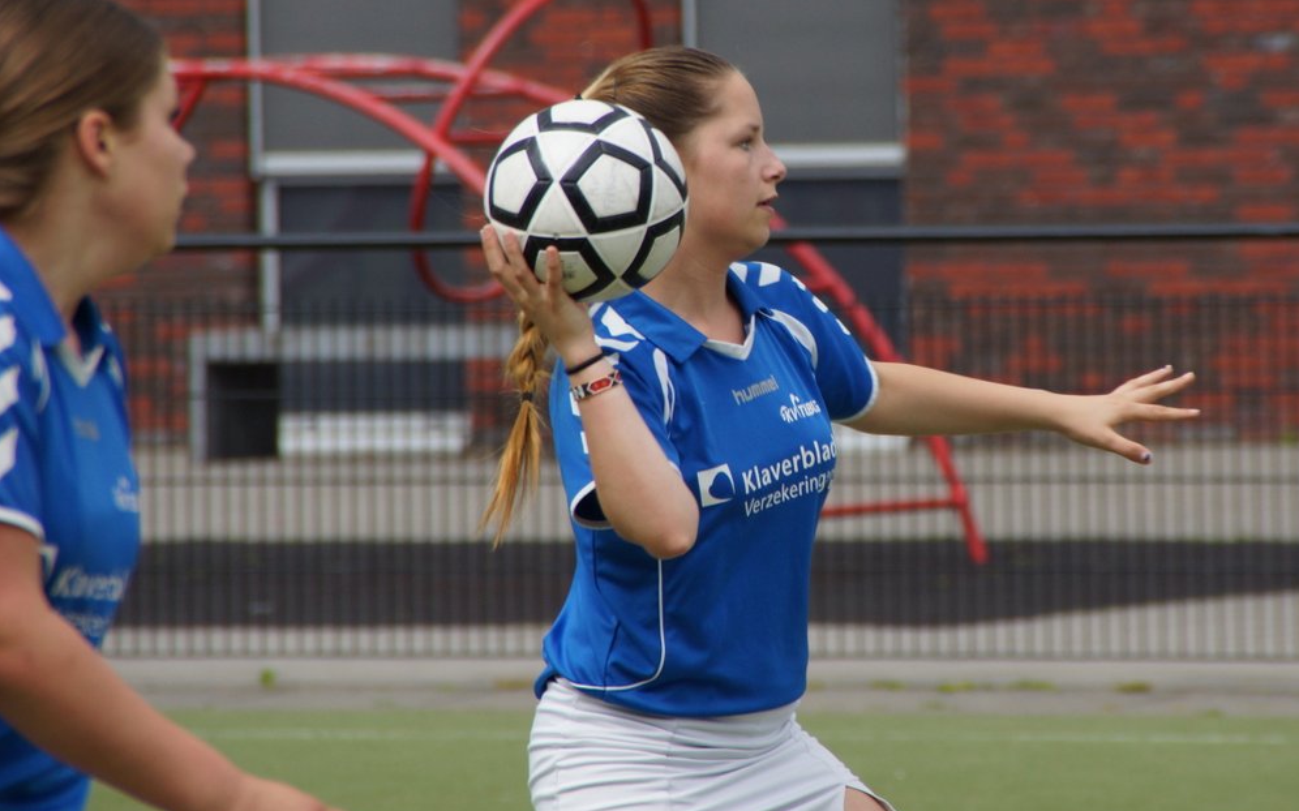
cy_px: 414
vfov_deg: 3.3
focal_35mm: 393
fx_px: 13910
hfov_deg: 5.3
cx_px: 665
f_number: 8
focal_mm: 250
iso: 200
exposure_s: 1/500
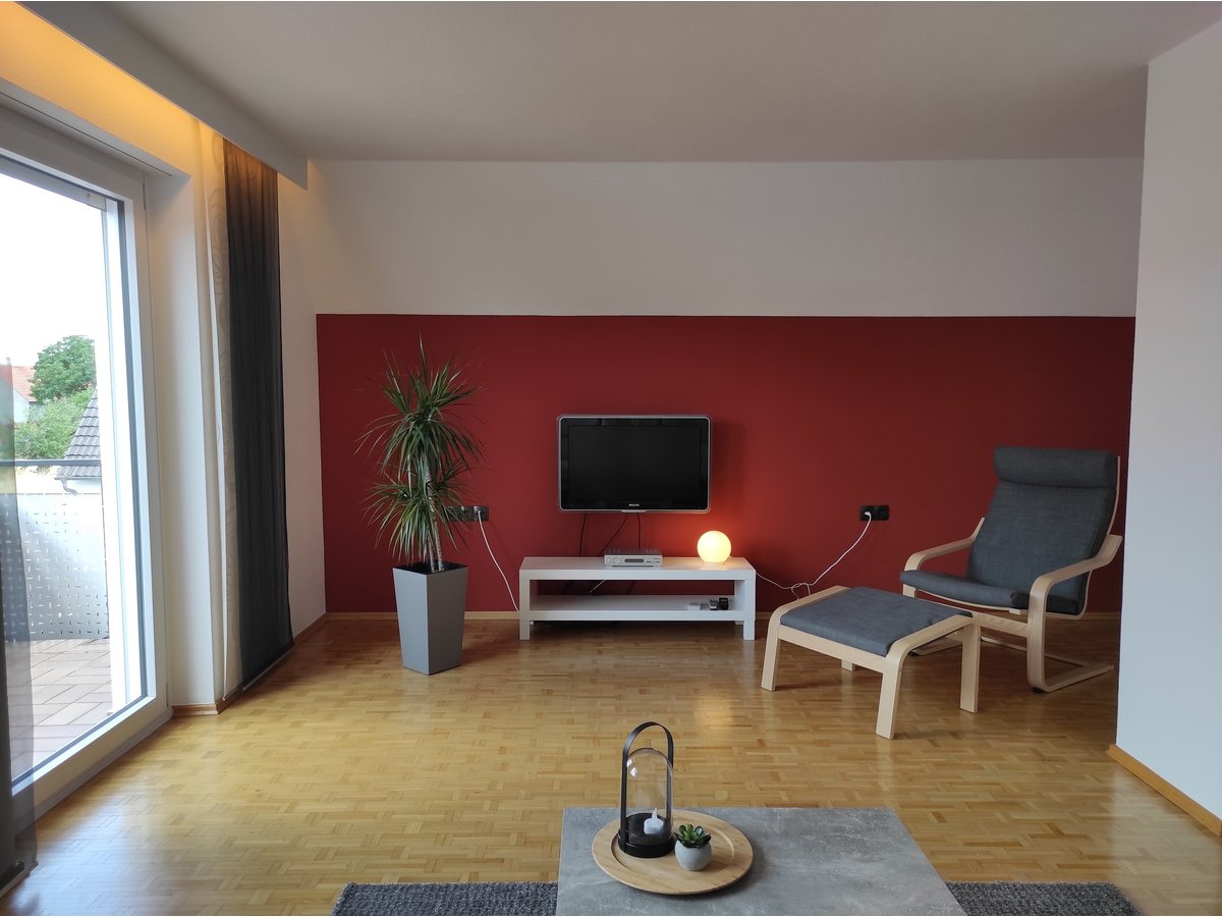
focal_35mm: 25
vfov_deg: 54.9
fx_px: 883
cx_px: 611
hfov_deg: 69.4
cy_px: 458
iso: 100
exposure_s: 1/103
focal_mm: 5.43
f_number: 1.89
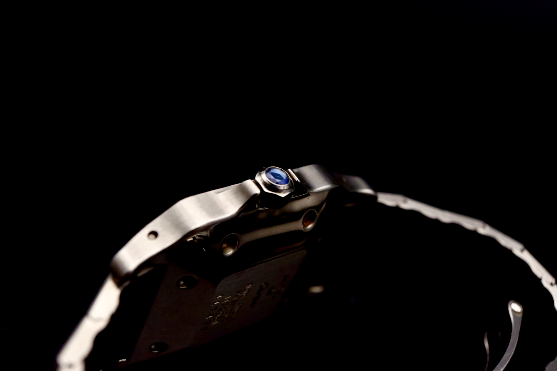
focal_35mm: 47
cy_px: 186
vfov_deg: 28.6
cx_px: 278
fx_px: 727
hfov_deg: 41.9
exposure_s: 1/4000
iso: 6400
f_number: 8
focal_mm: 31.5
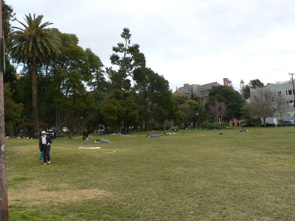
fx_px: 307
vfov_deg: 39.7
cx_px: 148
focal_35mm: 36
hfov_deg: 51.4
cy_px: 110
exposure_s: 1/100
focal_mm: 6
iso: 100
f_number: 4
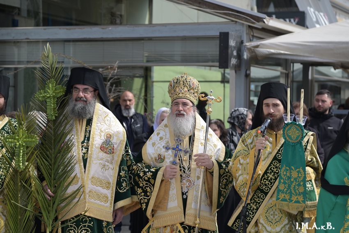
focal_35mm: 110
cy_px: 116
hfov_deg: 18.6
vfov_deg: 12.4
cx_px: 174
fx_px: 1066
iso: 160
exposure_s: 1/500
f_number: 5
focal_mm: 110
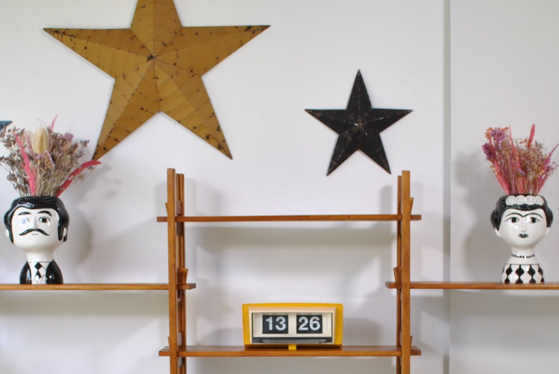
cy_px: 352
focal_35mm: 70
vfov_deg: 19.1
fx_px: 1088
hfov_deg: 28.8
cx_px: 291
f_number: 7.1
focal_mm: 22
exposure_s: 1/25
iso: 100
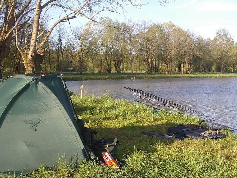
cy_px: 89
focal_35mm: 52
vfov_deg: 28.0
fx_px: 356
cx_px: 118
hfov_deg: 36.8
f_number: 5.5
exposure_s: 1/125
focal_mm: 7.8
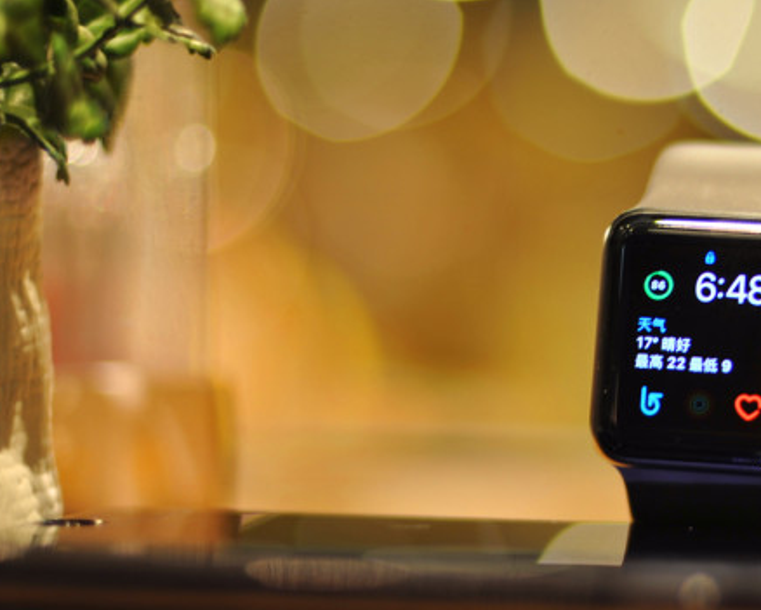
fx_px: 2412
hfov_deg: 17.7
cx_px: 676
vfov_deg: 14.4
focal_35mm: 107
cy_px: 284
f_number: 1.6
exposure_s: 1/100
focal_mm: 50
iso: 200
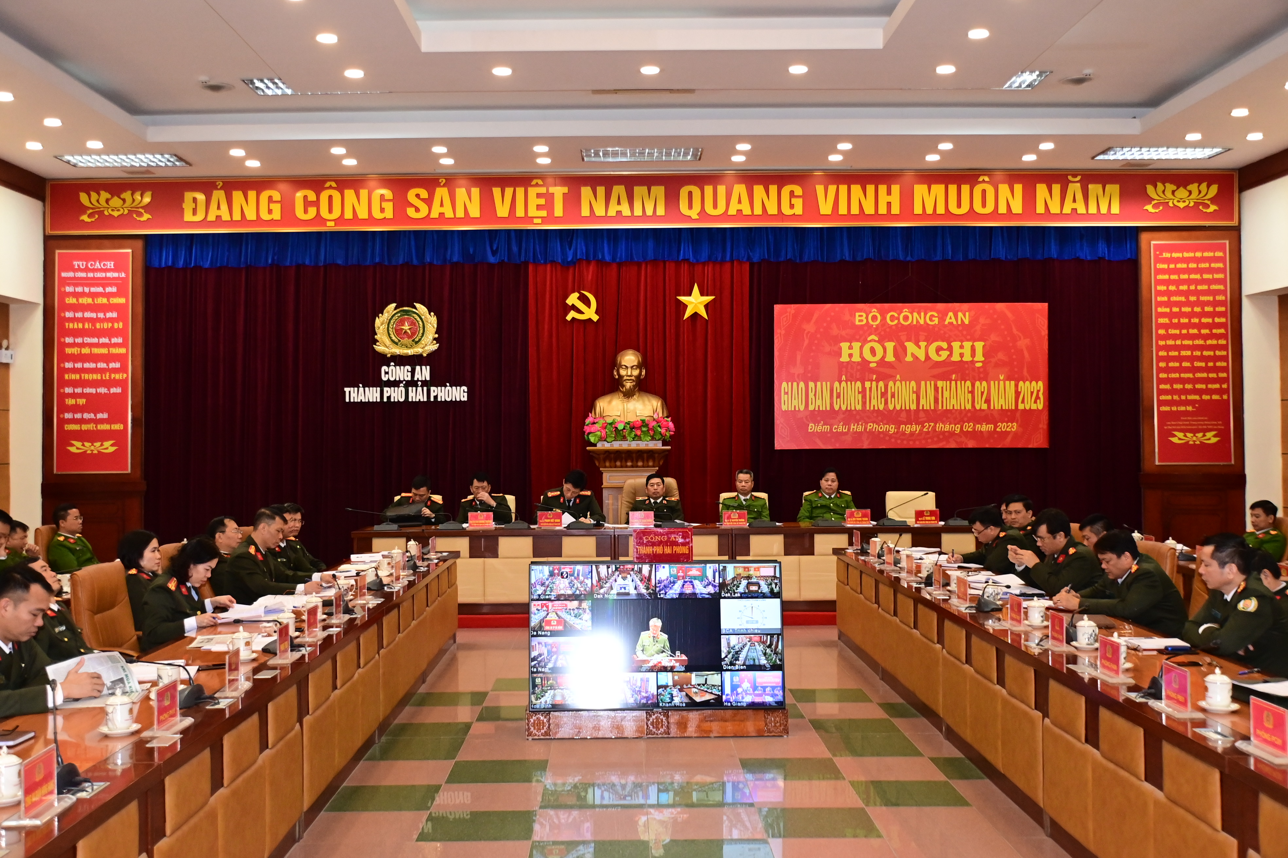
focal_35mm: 39
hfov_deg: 49.6
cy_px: 429
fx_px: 1395
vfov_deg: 34.2
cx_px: 644
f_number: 4
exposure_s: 1/200
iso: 2000
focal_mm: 26
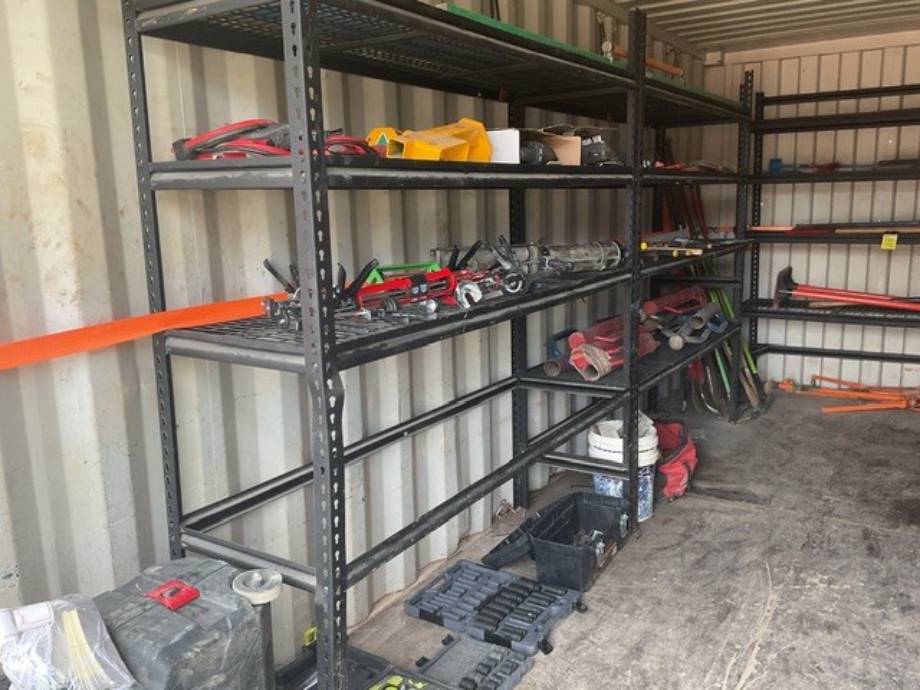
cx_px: 460
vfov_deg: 48.2
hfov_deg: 61.7
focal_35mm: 29
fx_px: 771
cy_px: 345
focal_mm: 3
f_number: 1.8
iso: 64
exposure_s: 1/120
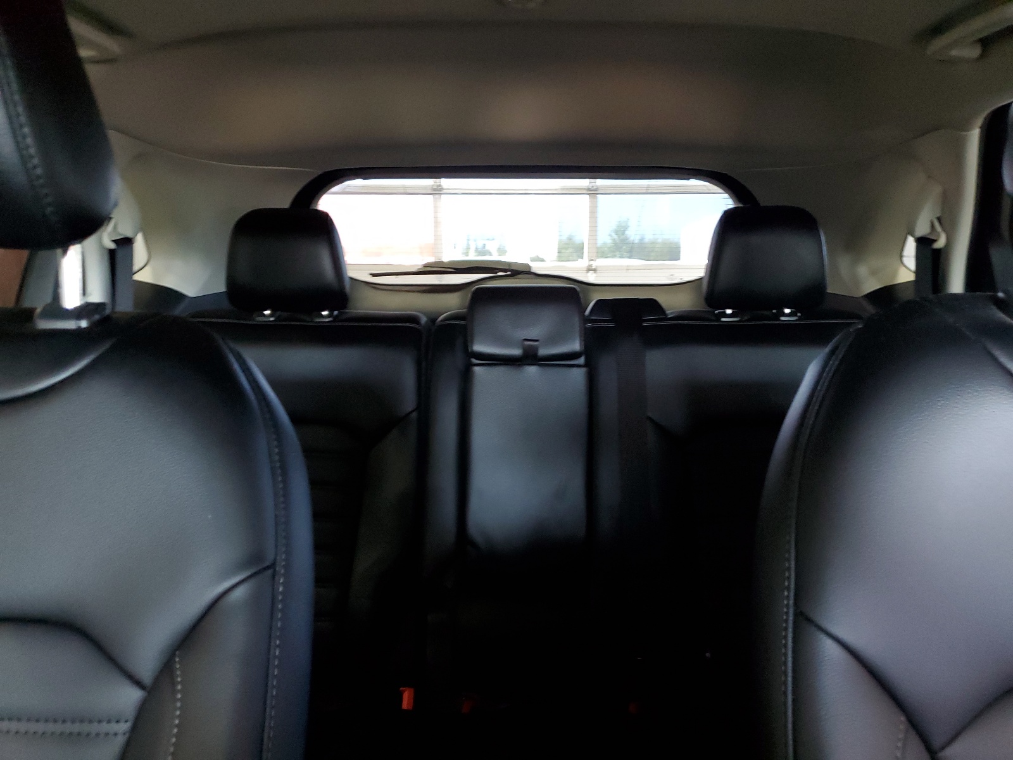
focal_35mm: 26
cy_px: 380
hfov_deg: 67.3
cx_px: 506
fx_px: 761
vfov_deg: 53.1
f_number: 1.5
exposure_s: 1/40
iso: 323
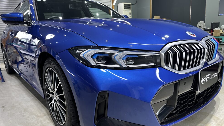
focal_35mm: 27
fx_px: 160
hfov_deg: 69.9
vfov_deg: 42.9
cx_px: 113
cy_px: 65
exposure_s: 1/120
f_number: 1.78
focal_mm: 6.86
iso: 125
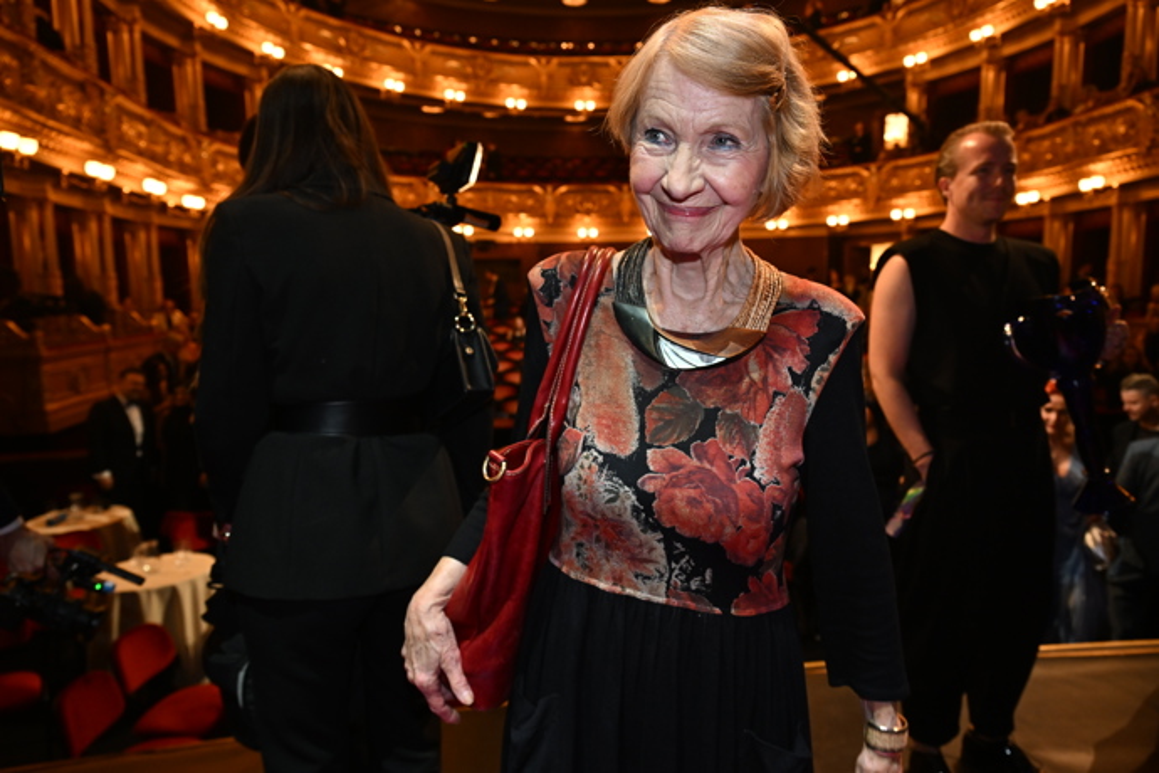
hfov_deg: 73.7
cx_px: 580
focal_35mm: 24
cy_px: 386
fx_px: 773
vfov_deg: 53.1
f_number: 4.5
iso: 2000
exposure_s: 1/125
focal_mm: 24
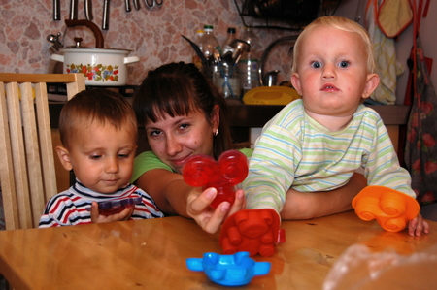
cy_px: 145
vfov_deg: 26.4
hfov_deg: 38.9
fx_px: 618
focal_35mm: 51
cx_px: 218
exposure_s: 1/60
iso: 400
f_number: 4.5
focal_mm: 34
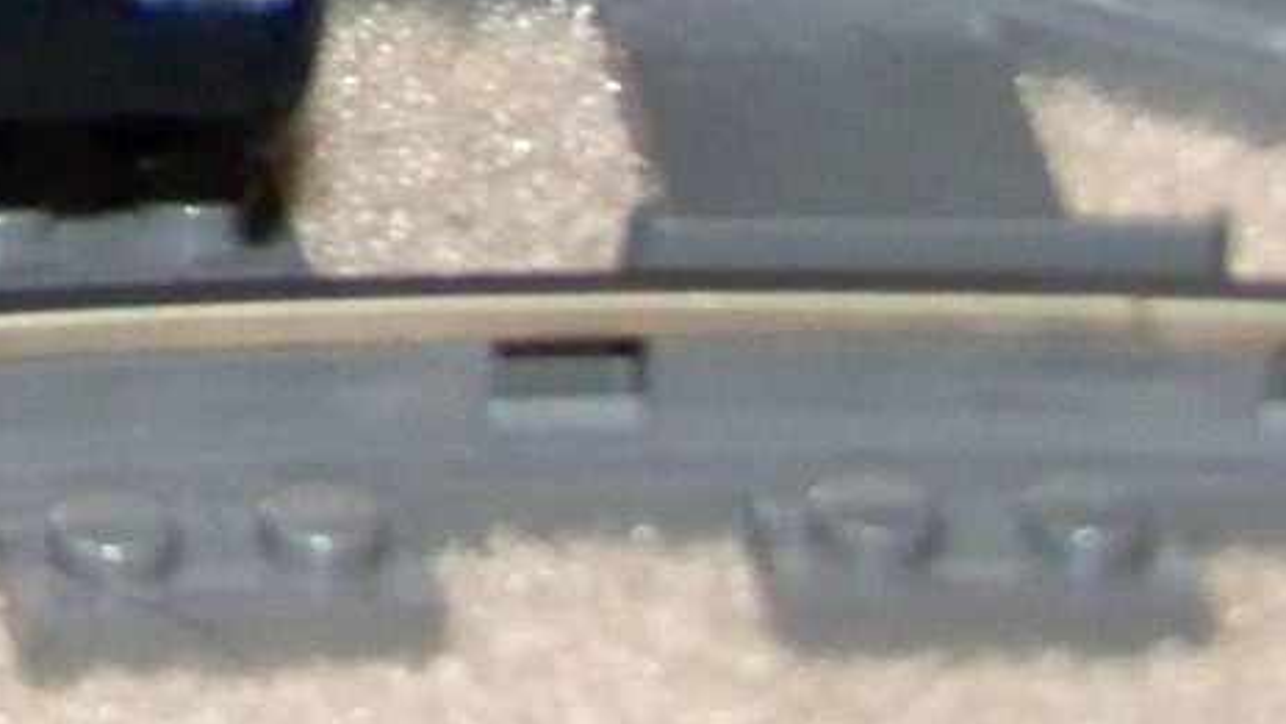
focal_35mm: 274
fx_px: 9343
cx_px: -1530
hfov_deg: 7.5
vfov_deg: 4.3
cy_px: -1356
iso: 200
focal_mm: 9.4
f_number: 3.2
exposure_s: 1/30
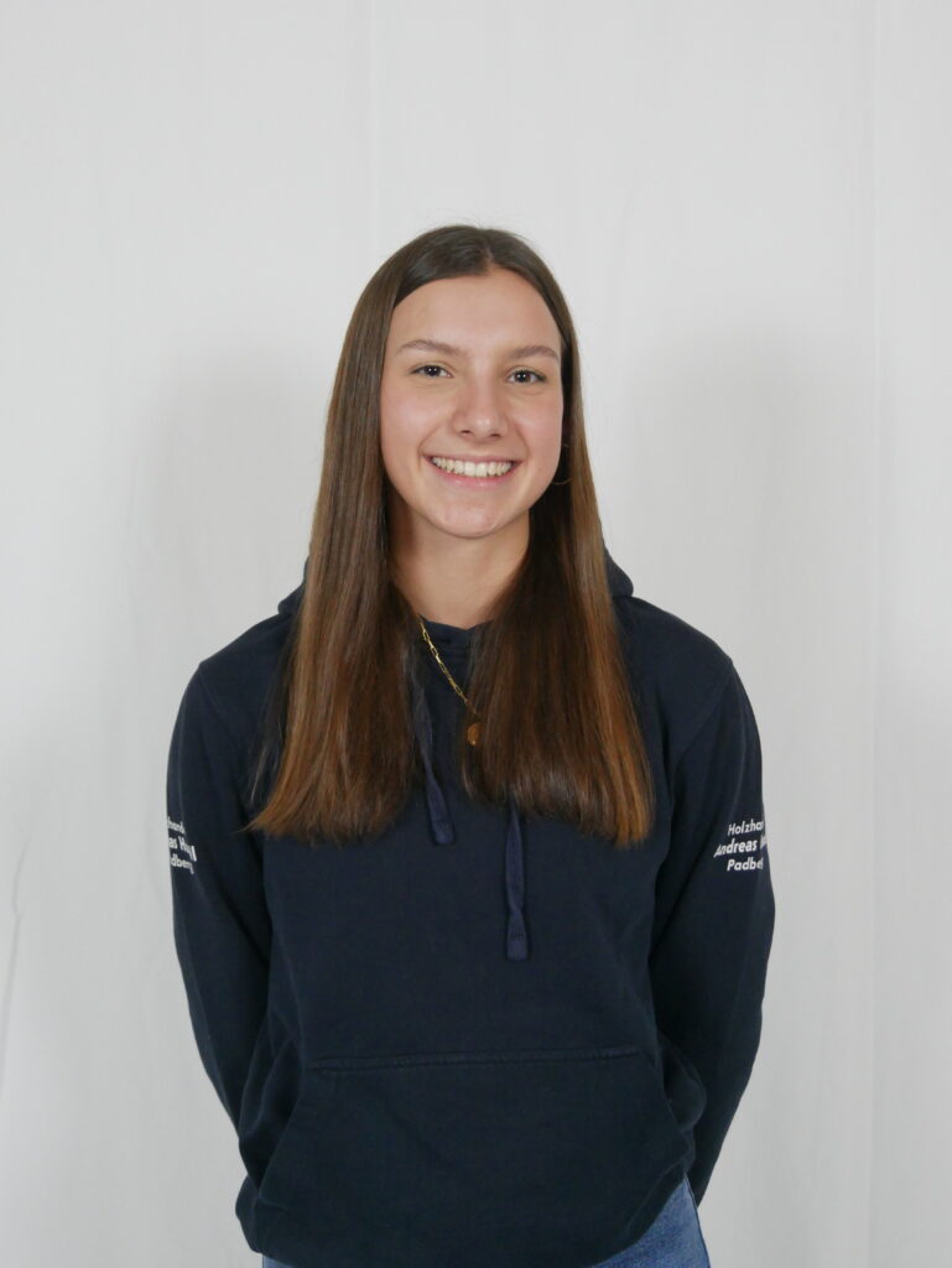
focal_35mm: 56
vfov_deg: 34.3
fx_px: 2052
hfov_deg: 26.1
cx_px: 476
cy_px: 634
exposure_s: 1/60
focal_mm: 28
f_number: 4.3
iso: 2000
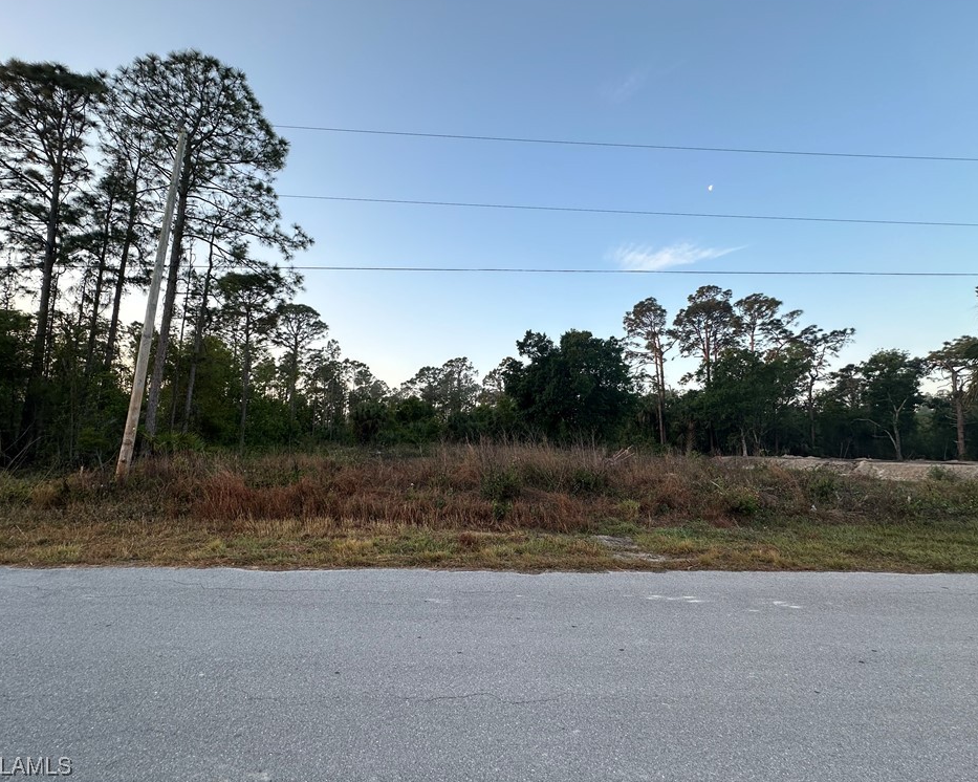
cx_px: 480
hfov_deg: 96.8
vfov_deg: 84.0
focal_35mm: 15
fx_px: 434
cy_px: 387
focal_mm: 2.22
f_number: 2.2
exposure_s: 1/284
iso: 40
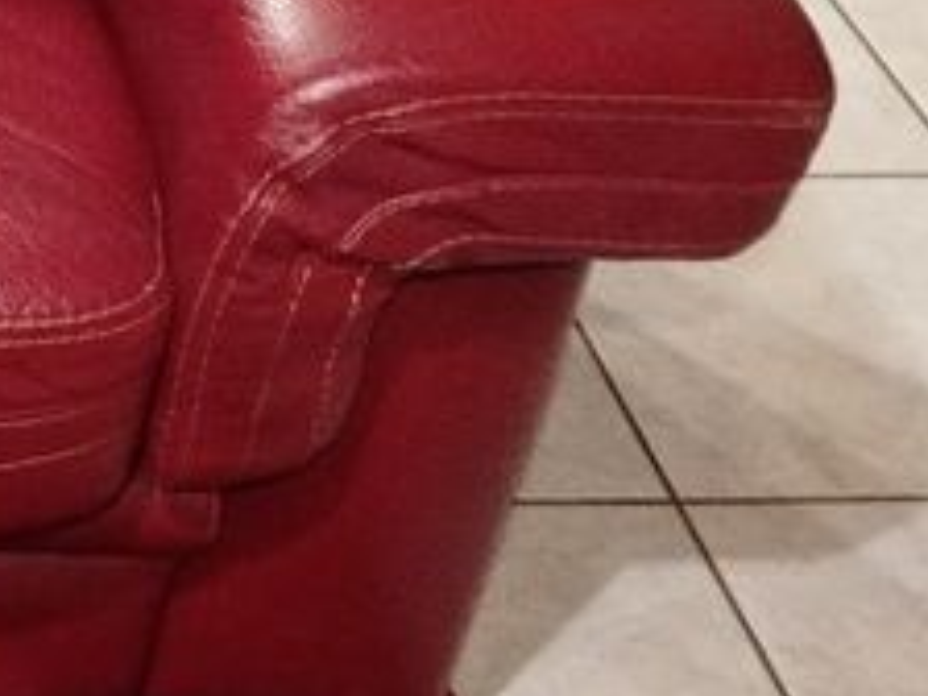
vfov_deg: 13.8
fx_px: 2869
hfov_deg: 15.8
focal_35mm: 107
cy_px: 141
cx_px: -704
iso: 800
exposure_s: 1/17
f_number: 1.7
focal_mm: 5.31
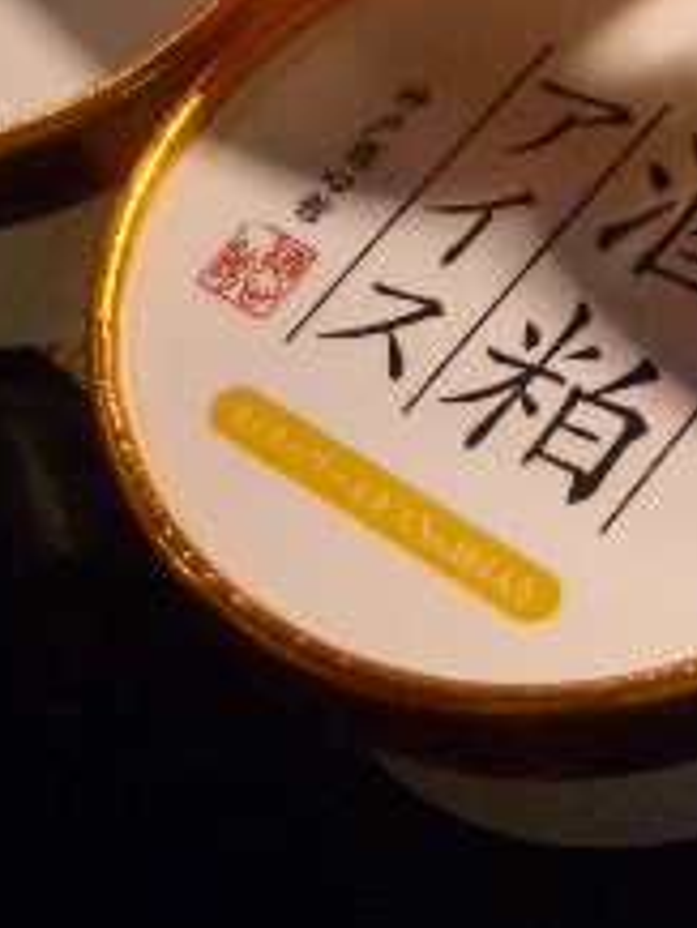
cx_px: 697
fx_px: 2763
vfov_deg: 18.5
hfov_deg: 14.2
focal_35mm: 103
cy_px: -38
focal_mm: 5.8
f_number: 2.6
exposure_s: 1/40
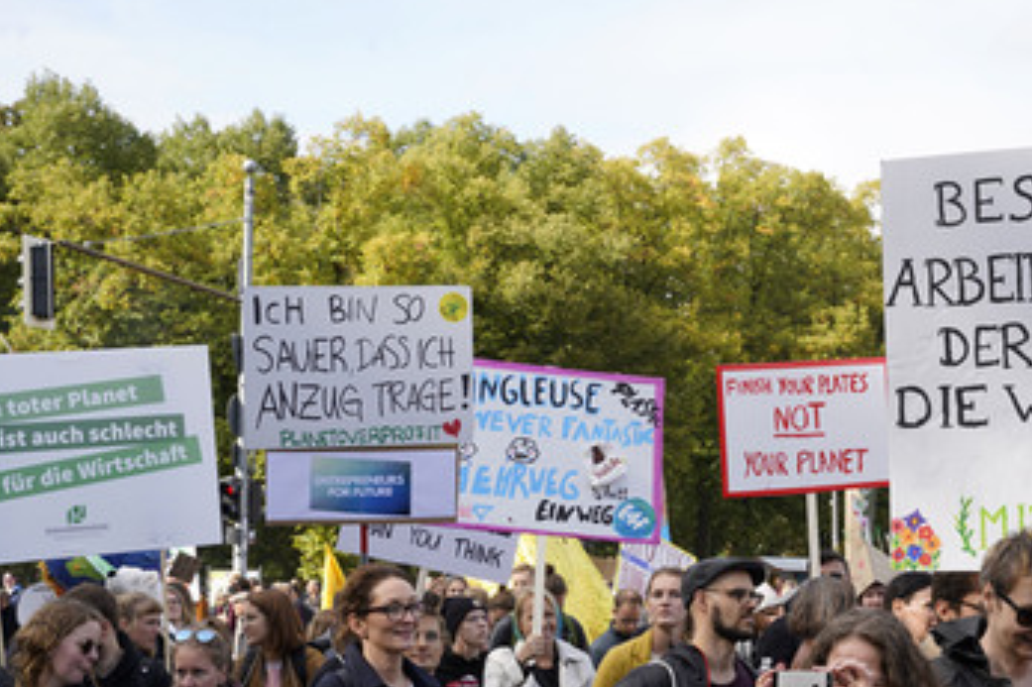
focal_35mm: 61
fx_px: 1748
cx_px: 611
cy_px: 401
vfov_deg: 22.2
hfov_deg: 32.8
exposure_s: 1/125
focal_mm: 47
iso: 160
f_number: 9
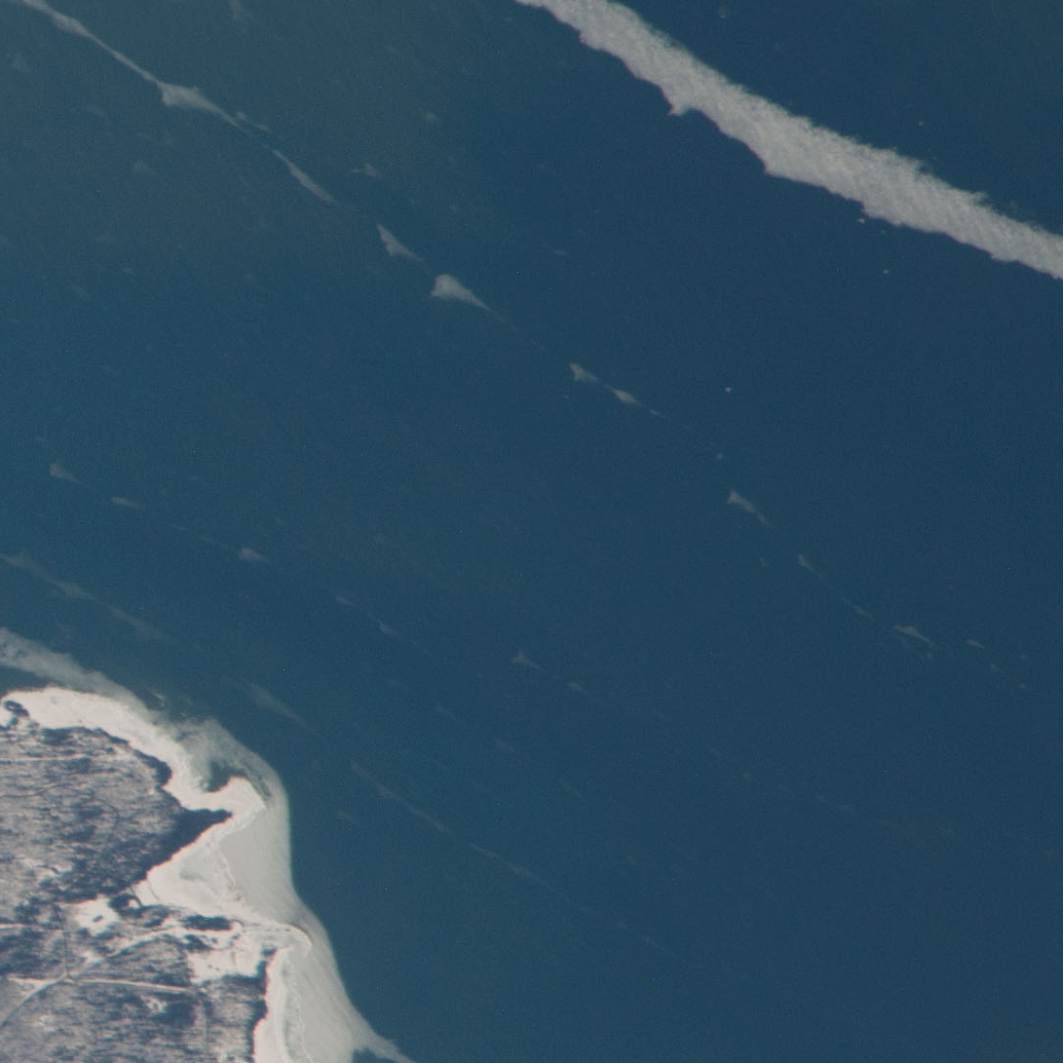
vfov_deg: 0.4
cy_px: 331
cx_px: -629
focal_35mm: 4710
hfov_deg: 0.4
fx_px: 163637
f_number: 6.7
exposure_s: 1/1000
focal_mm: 1000
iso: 200
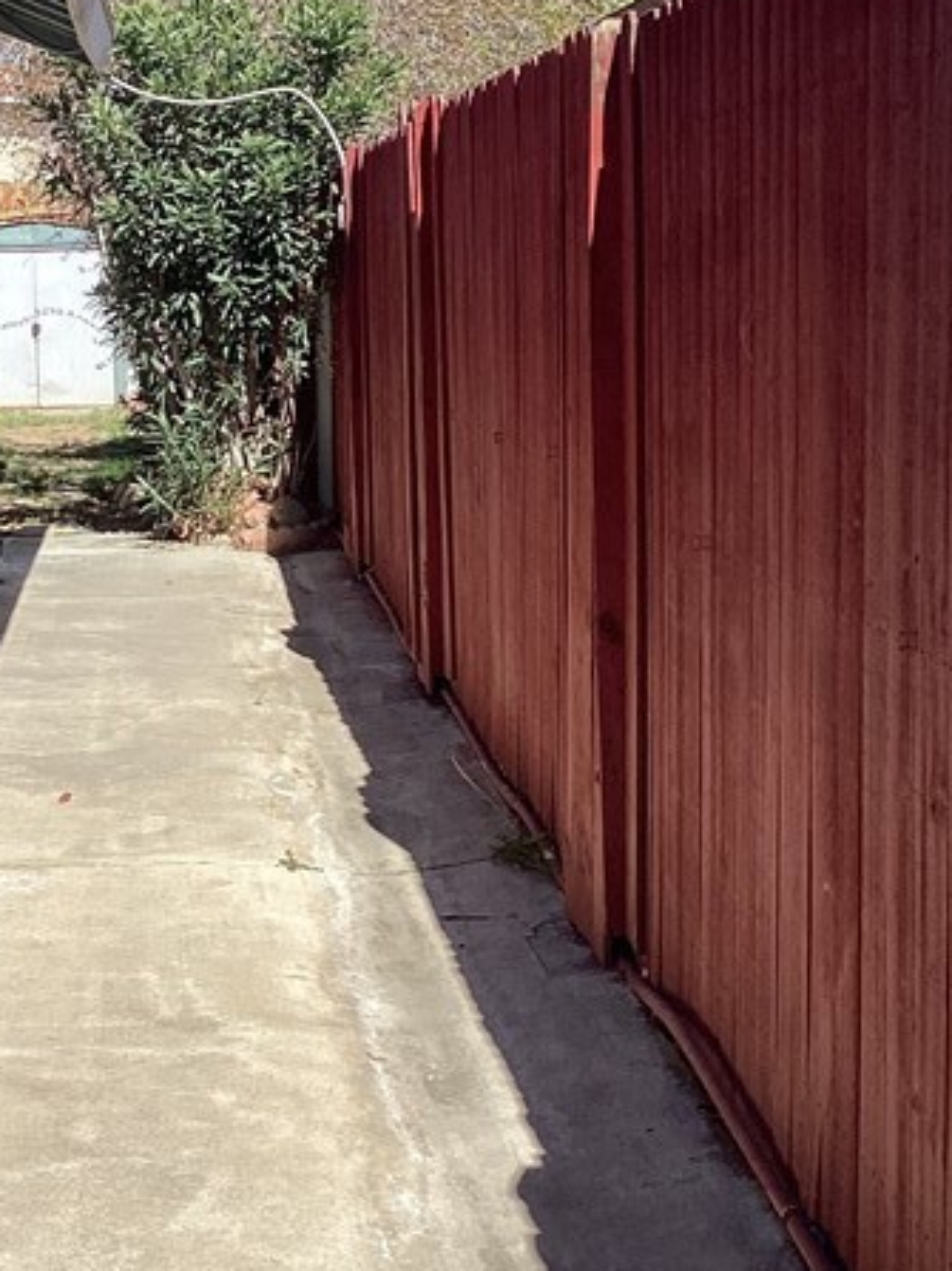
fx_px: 2605
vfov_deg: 27.3
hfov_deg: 20.6
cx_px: 253
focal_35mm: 71
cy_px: 466
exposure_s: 1/1148
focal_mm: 3.3
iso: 25
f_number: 2.4
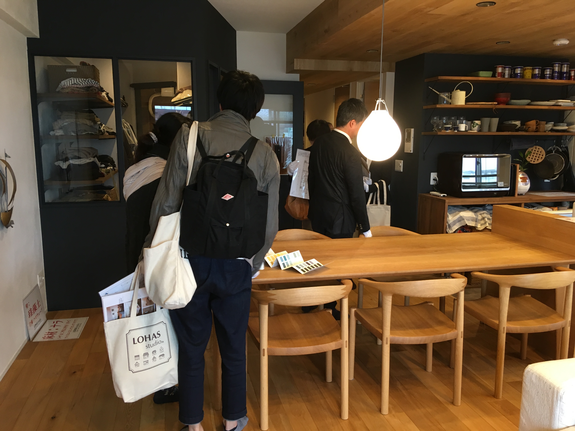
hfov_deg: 61.7
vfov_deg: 48.2
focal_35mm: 29
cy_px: 216
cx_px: 288
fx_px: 482
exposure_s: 1/30
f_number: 2.2
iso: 80
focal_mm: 4.15
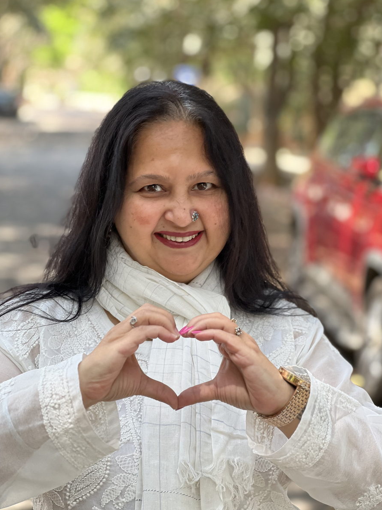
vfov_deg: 25.0
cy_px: 253
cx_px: 193
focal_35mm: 78
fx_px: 1148
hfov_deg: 18.9
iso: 160
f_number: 2.8
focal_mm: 9
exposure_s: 1/121
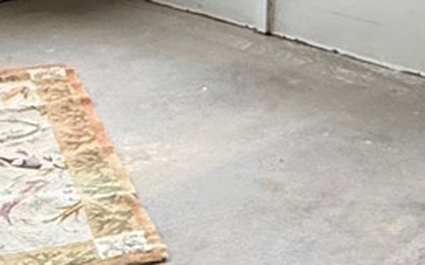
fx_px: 1065
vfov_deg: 12.1
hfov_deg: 22.2
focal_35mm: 92
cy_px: -318
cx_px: 361
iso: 320
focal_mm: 2.22
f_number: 2.2
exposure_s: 1/65
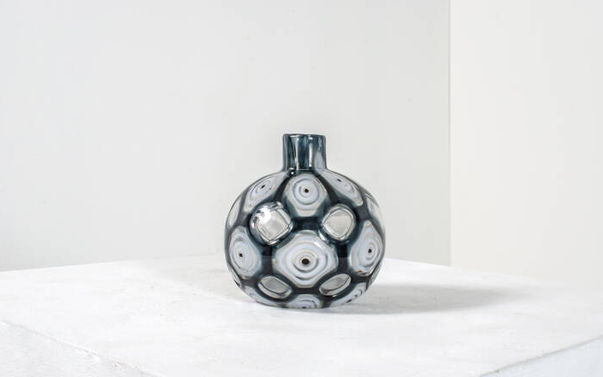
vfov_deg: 23.8
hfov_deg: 37.2
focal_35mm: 55
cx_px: 297
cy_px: 198
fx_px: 896
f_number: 20
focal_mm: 35
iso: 100
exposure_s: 1/200
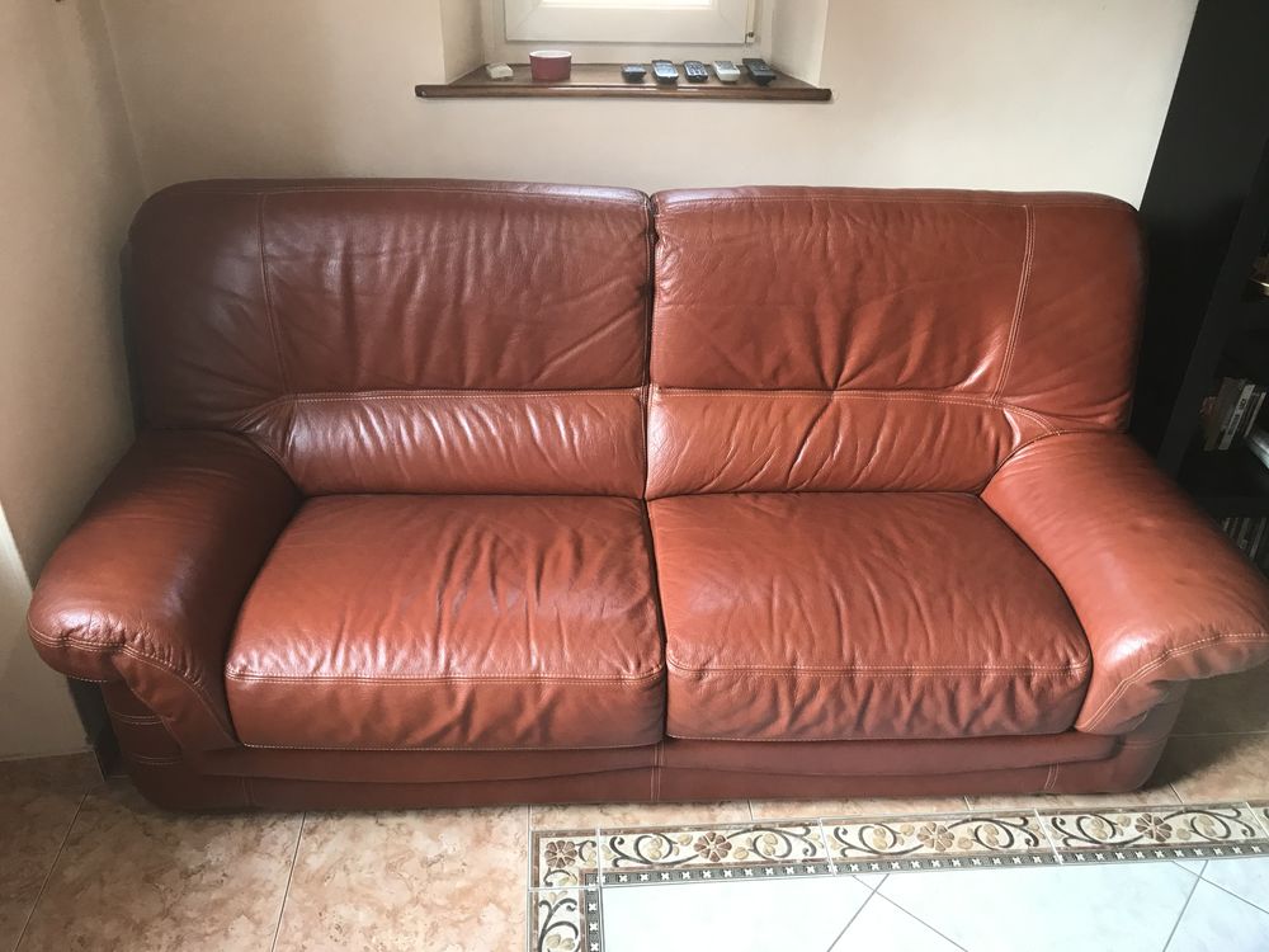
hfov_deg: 63.4
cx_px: 634
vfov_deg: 49.7
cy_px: 476
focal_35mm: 28
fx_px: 1026
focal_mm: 3.99
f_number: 1.8
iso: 32
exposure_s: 1/33
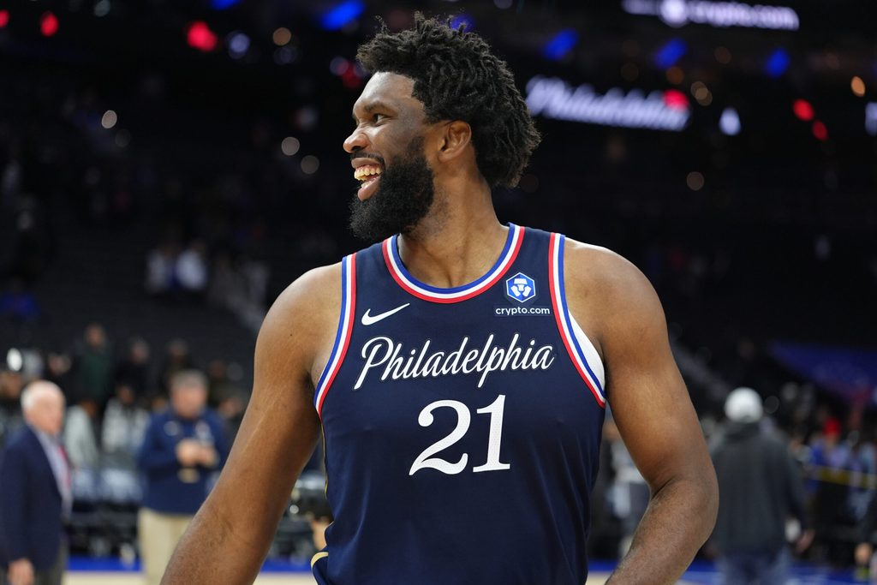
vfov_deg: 24.2
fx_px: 1364
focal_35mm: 56
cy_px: 292
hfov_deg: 35.6
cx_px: 438
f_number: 2
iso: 2000
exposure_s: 1/2000
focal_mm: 56
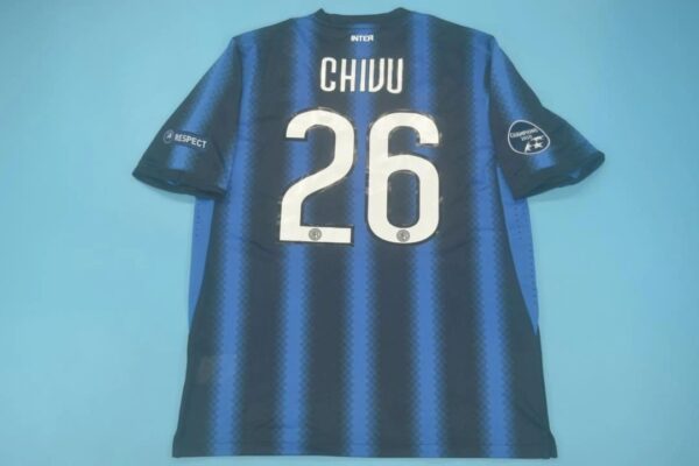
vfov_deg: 40.0
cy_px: 233
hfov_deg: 57.2
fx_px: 641
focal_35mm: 33
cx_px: 350
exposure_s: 1/80
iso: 200
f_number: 4
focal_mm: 22
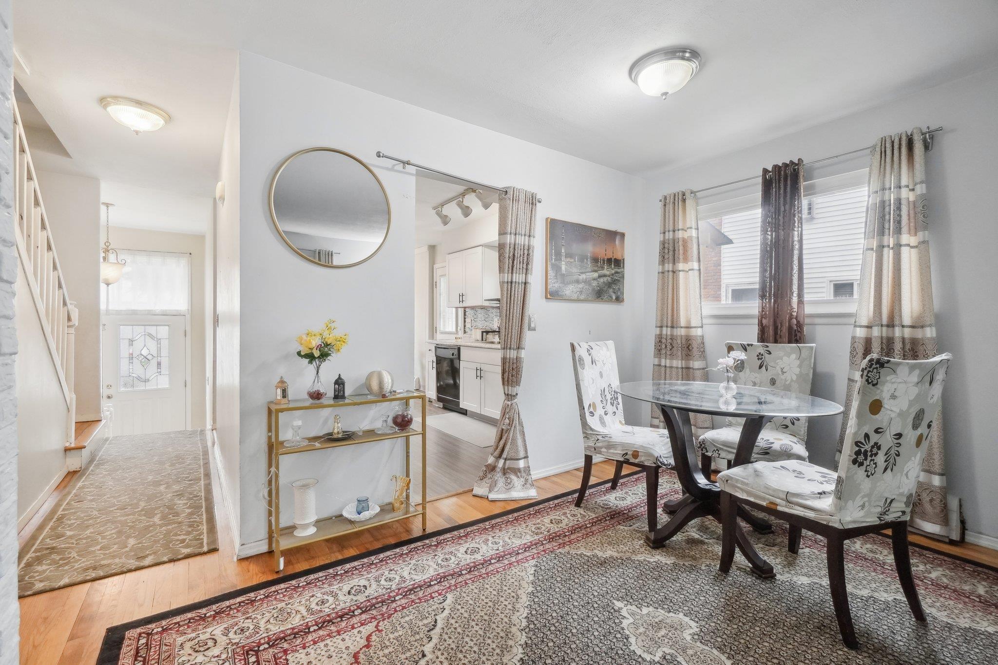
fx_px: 416
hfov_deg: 100.4
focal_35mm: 15
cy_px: 332
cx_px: 499
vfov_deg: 77.3
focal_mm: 10
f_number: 8
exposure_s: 1/30
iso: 1250
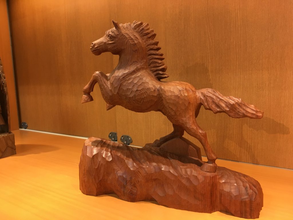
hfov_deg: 61.7
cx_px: 146
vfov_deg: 48.2
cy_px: 110
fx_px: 245
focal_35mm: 29
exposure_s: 1/30
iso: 80
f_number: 2.2
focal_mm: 4.15
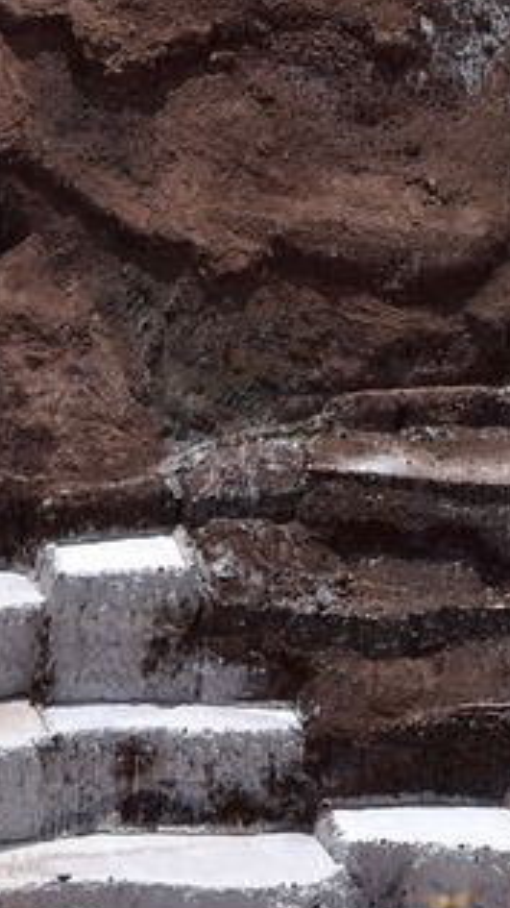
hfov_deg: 2.0
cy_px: -274
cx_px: 2052
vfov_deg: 3.6
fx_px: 14244
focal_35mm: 592
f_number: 5.6
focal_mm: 66
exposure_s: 1/1250
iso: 100
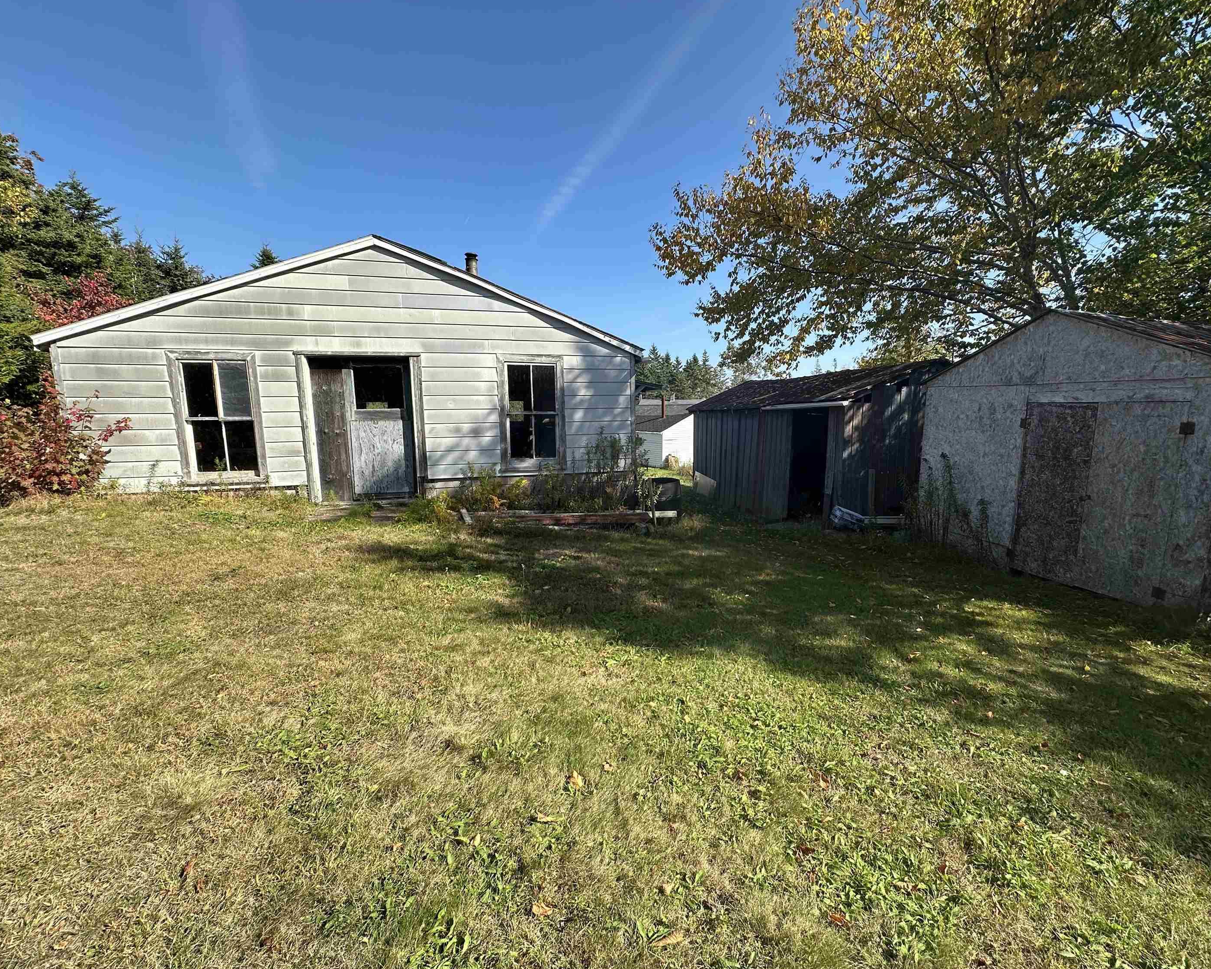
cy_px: 487
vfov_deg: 84.0
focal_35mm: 15
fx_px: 538
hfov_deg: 96.7
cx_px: 641
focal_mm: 2.22
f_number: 2.2
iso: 40
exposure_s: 1/903
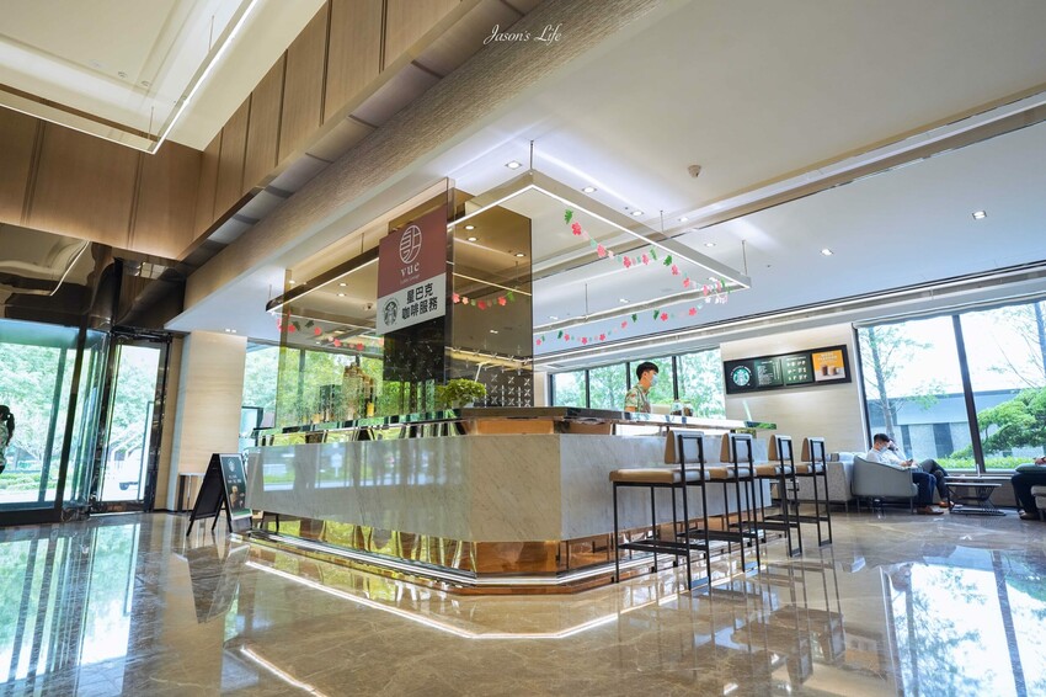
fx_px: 581
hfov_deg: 84.0
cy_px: 348
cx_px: 523
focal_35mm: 20
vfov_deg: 61.9
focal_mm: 20
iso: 640
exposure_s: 1/30
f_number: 5.6
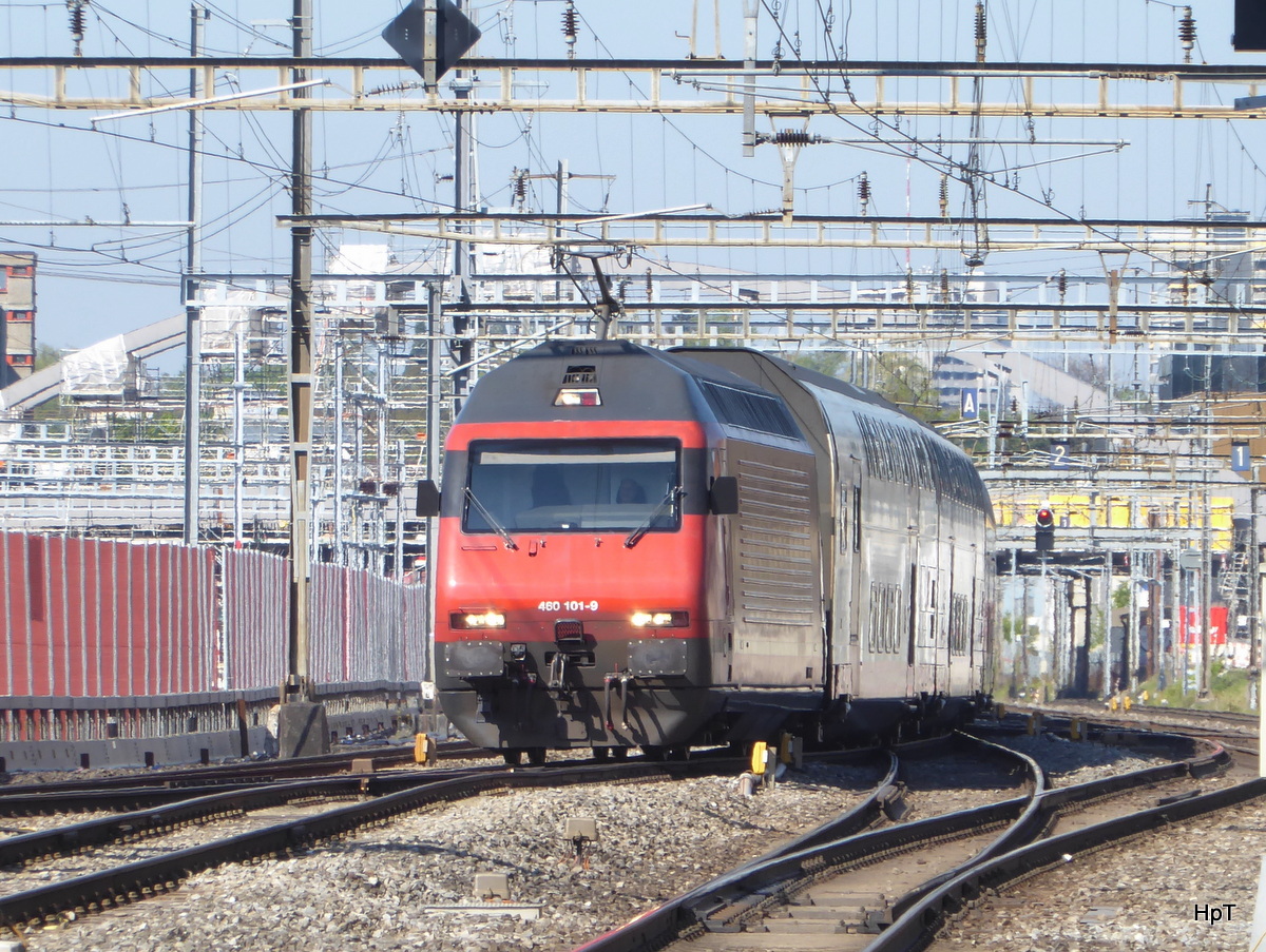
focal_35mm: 333
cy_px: 476
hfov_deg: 5.9
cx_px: 633
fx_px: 12193
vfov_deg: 4.5
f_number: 5.8
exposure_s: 1/160
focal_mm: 53.8
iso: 80
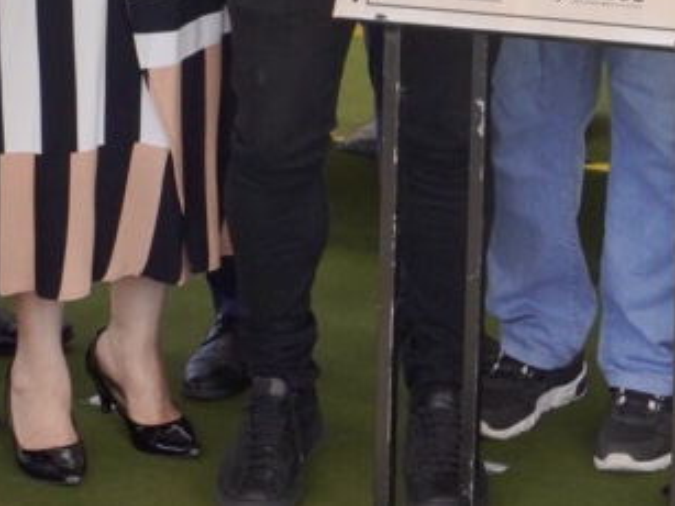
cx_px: 914
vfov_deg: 12.6
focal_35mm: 106
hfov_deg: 17.3
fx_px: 2066
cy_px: -444
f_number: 7.1
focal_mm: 26
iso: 640
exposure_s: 1/160
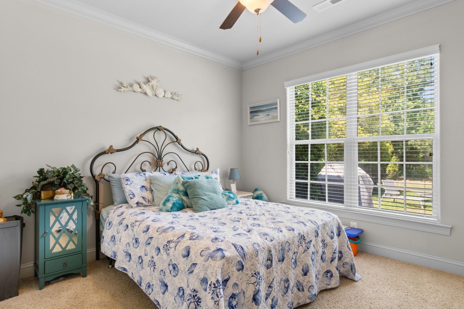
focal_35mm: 19
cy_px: 154
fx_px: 245
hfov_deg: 86.9
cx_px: 232
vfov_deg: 64.6
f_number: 5
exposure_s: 1/1.25
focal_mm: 13
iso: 100
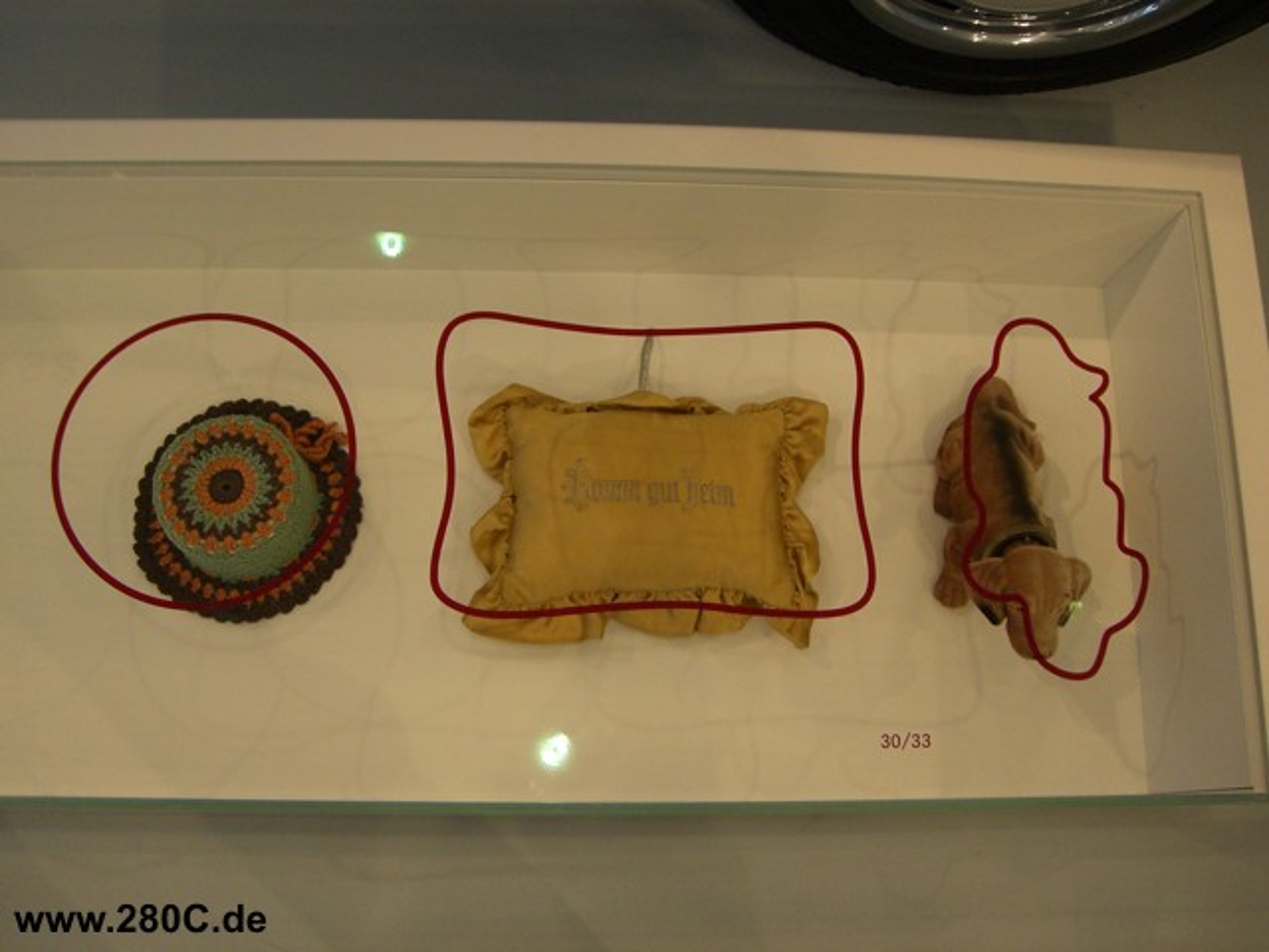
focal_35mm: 38
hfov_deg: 49.0
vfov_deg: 37.7
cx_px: 634
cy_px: 476
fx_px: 1393
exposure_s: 1/125
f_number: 2.7
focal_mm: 6.2
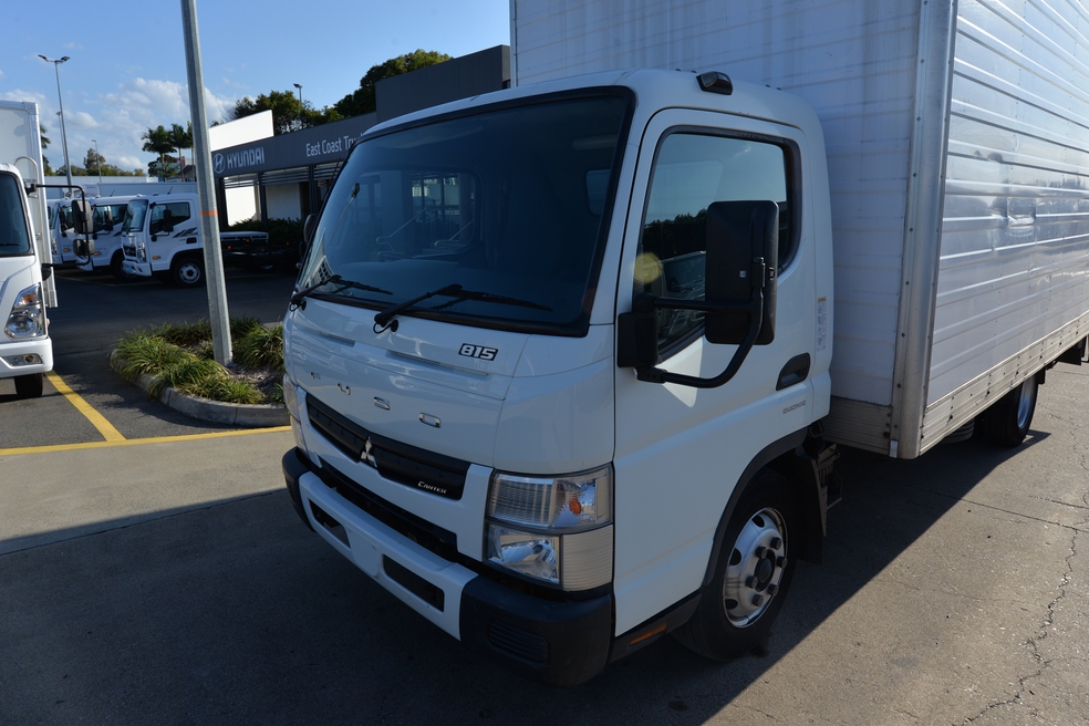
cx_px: 531
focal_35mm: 23
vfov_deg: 55.1
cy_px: 350
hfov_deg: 76.1
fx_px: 696
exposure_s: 1/250
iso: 140
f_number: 8
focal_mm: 22
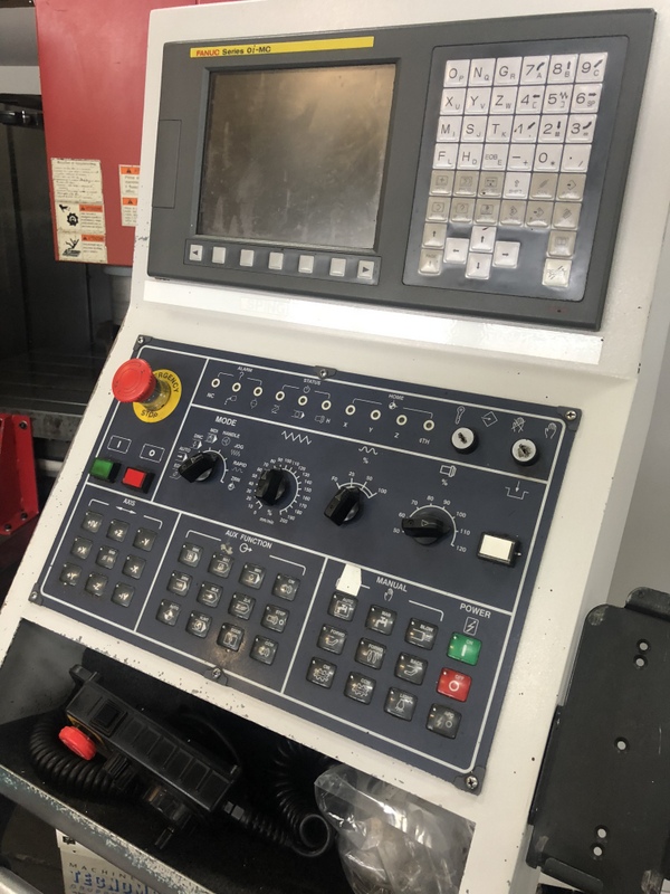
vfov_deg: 63.4
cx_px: 335
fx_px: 723
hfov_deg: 49.7
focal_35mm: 28
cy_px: 447
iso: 100
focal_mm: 3.99
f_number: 1.8
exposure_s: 1/17
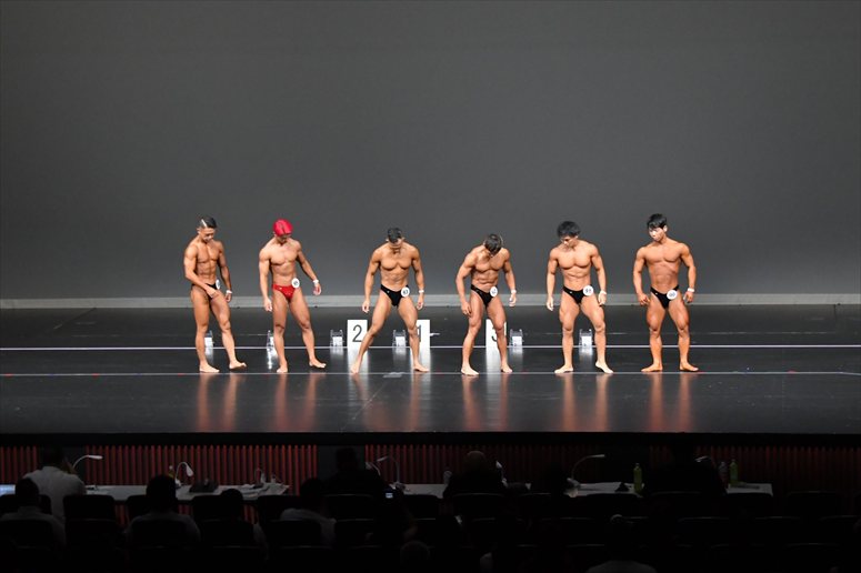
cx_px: 430
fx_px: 2797
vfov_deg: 11.7
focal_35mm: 117
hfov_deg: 17.5
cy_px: 286
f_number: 5.6
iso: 5000
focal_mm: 78
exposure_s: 1/400
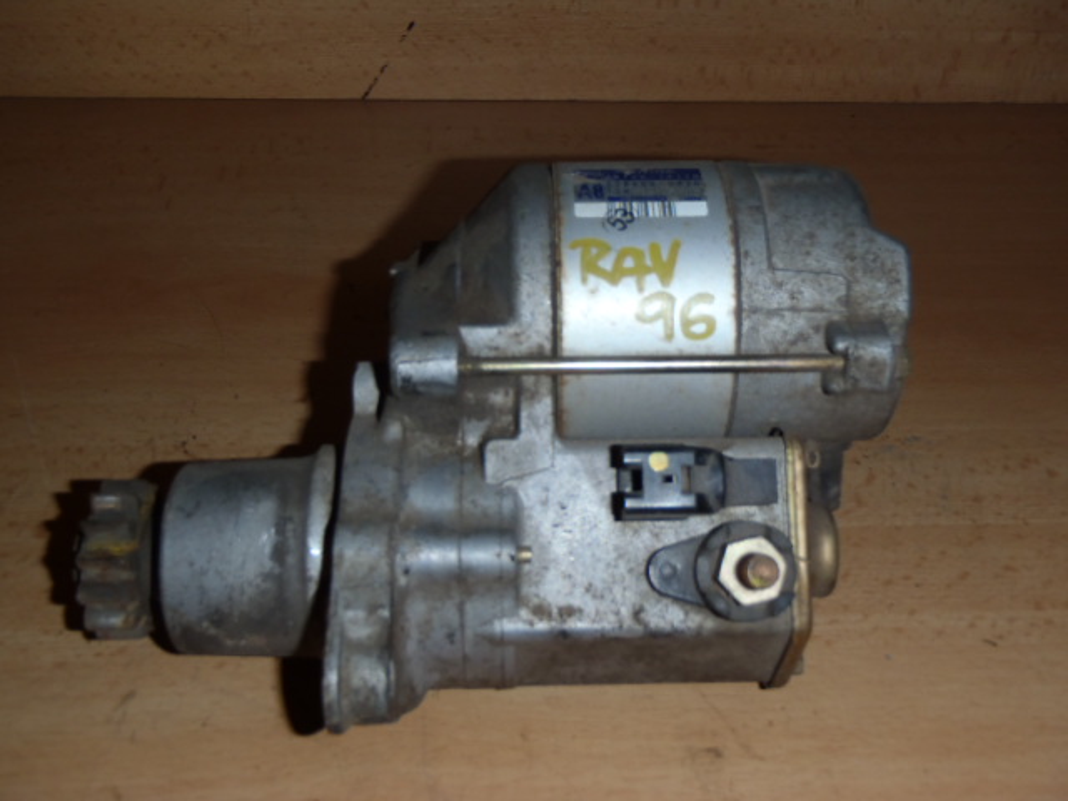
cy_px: 400
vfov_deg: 37.7
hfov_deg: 49.0
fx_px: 1172
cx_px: 534
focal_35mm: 38
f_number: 4.6
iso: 100
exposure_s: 1/40
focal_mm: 6.83
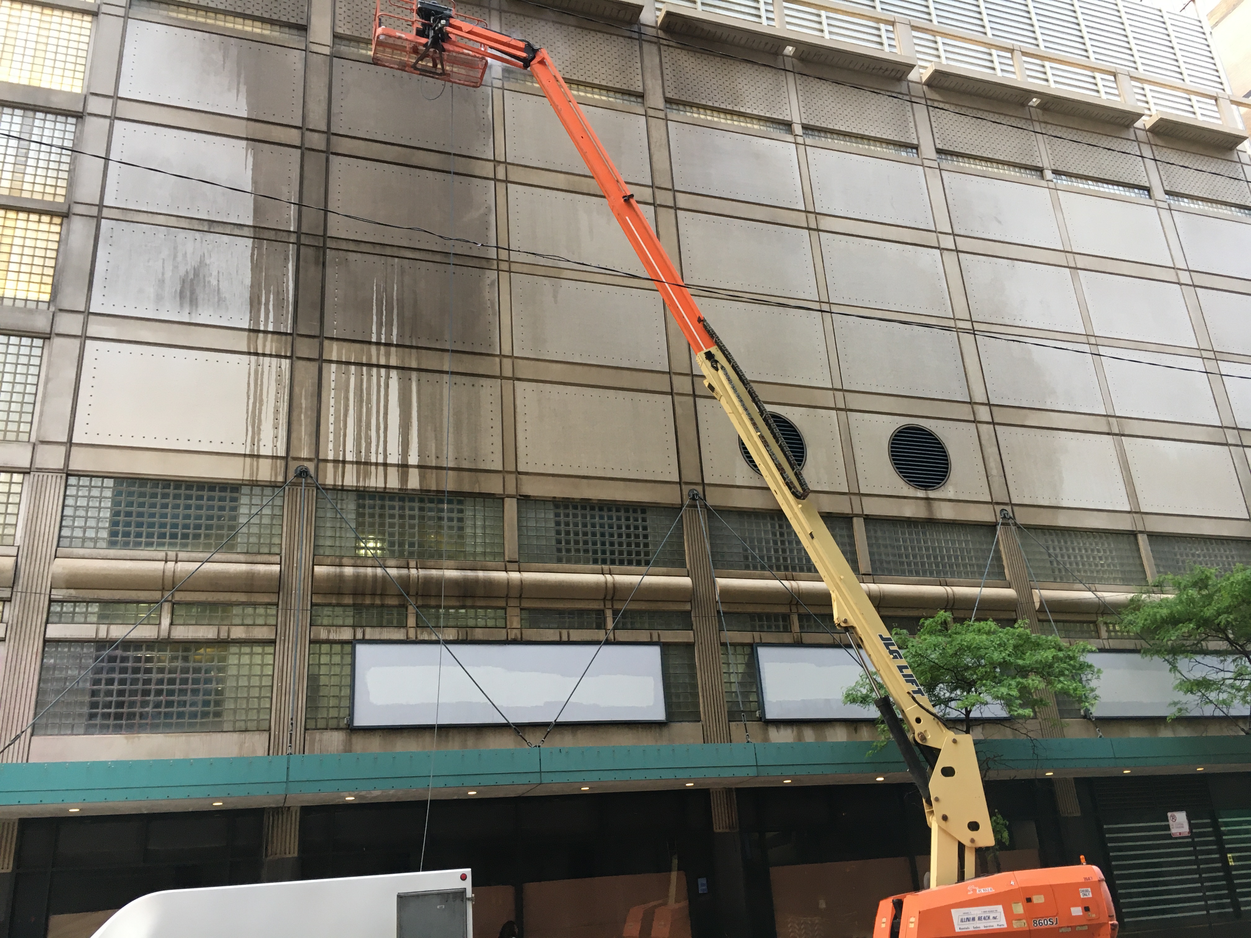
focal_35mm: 29
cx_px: 626
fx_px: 1048
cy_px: 469
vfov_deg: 48.2
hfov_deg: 61.7
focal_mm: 4.15
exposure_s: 1/30
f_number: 2.2
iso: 64
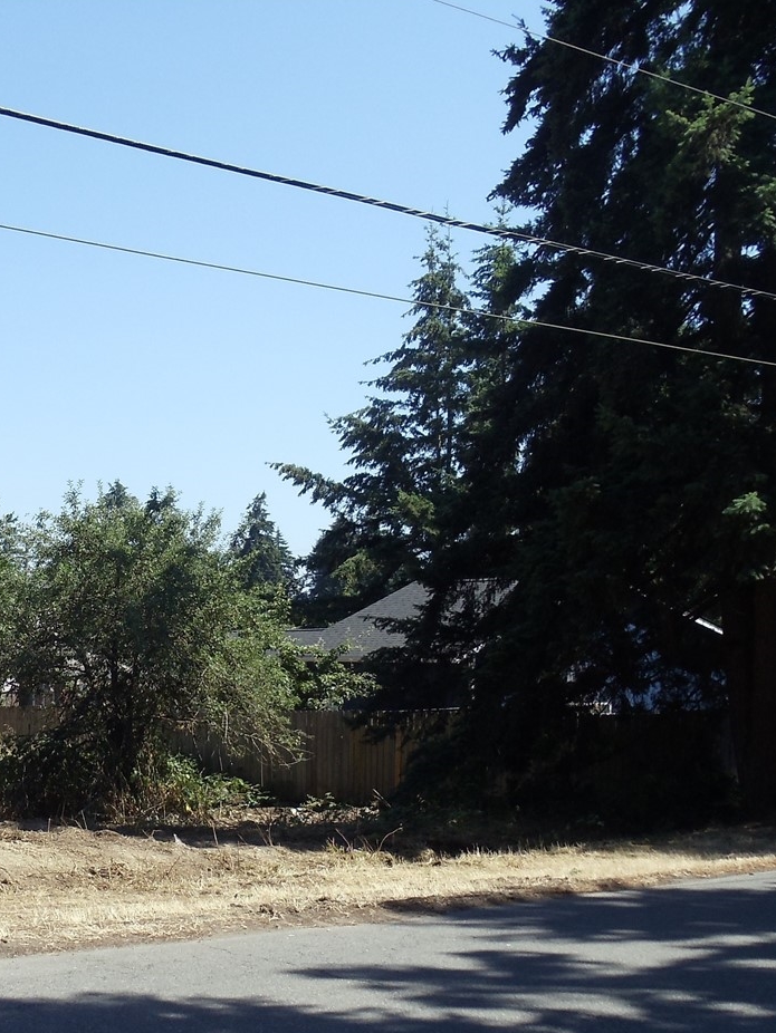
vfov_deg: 25.6
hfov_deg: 19.1
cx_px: 77
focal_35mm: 76
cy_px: 658
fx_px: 2271
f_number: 7.1
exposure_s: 1/160
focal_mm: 6
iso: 100
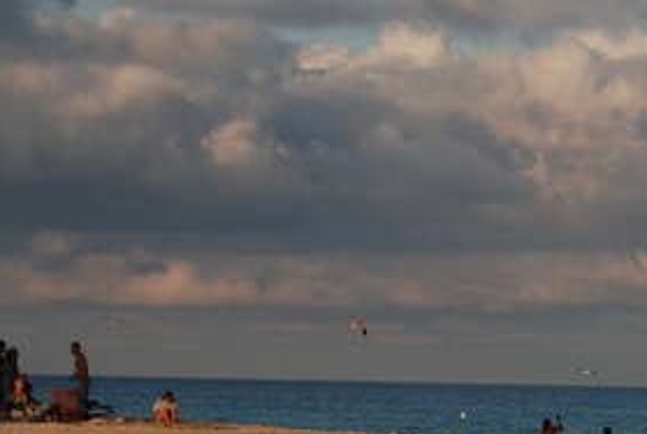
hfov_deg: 8.6
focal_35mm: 236
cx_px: 775
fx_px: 4256
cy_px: 399
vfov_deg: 5.8
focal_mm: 55
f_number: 5.6
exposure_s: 1/500
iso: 125
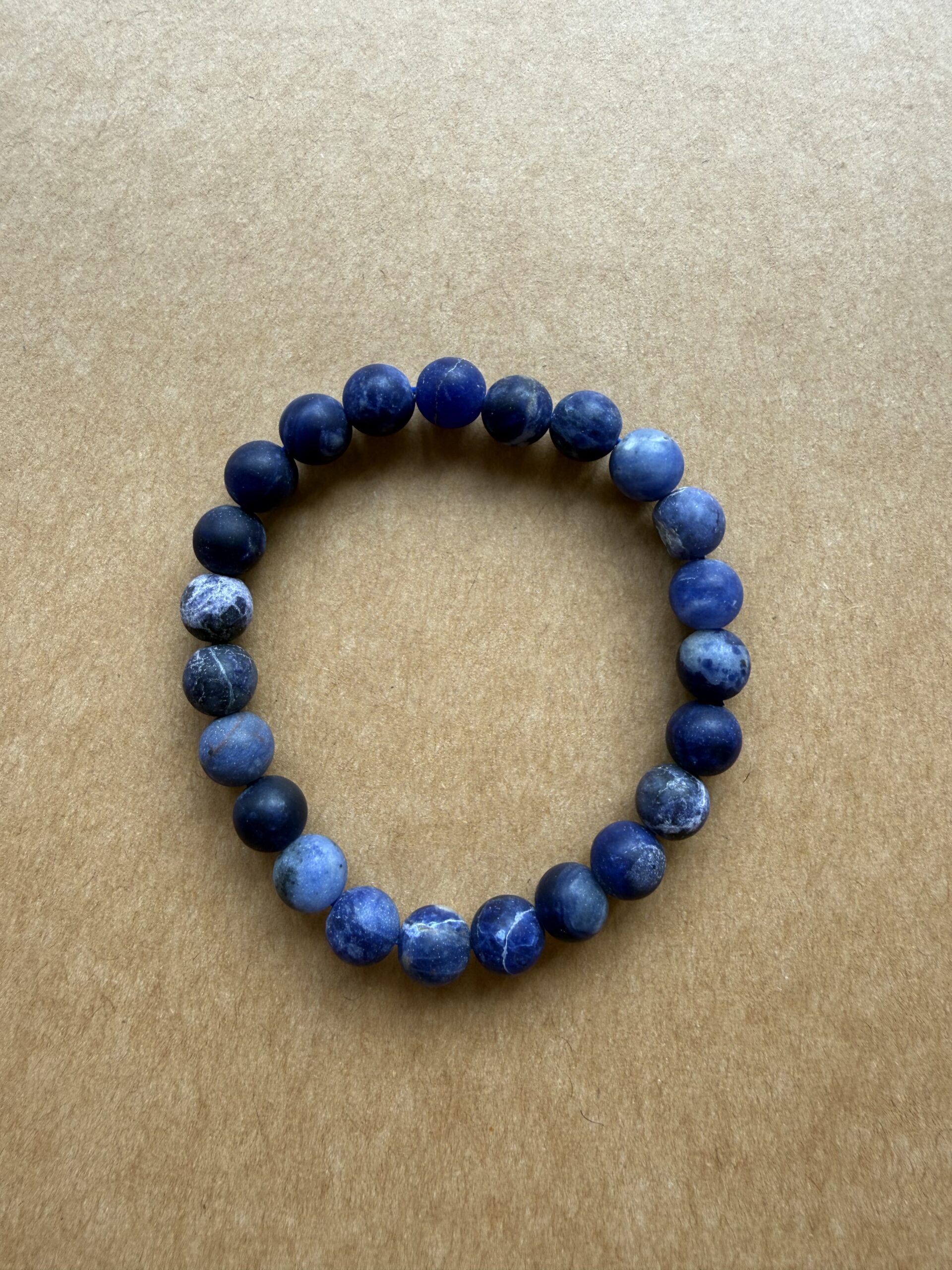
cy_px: 635
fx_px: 880
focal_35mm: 24
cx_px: 476
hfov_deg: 56.8
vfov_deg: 71.6
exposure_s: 1/99
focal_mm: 2.22
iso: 40
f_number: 2.2
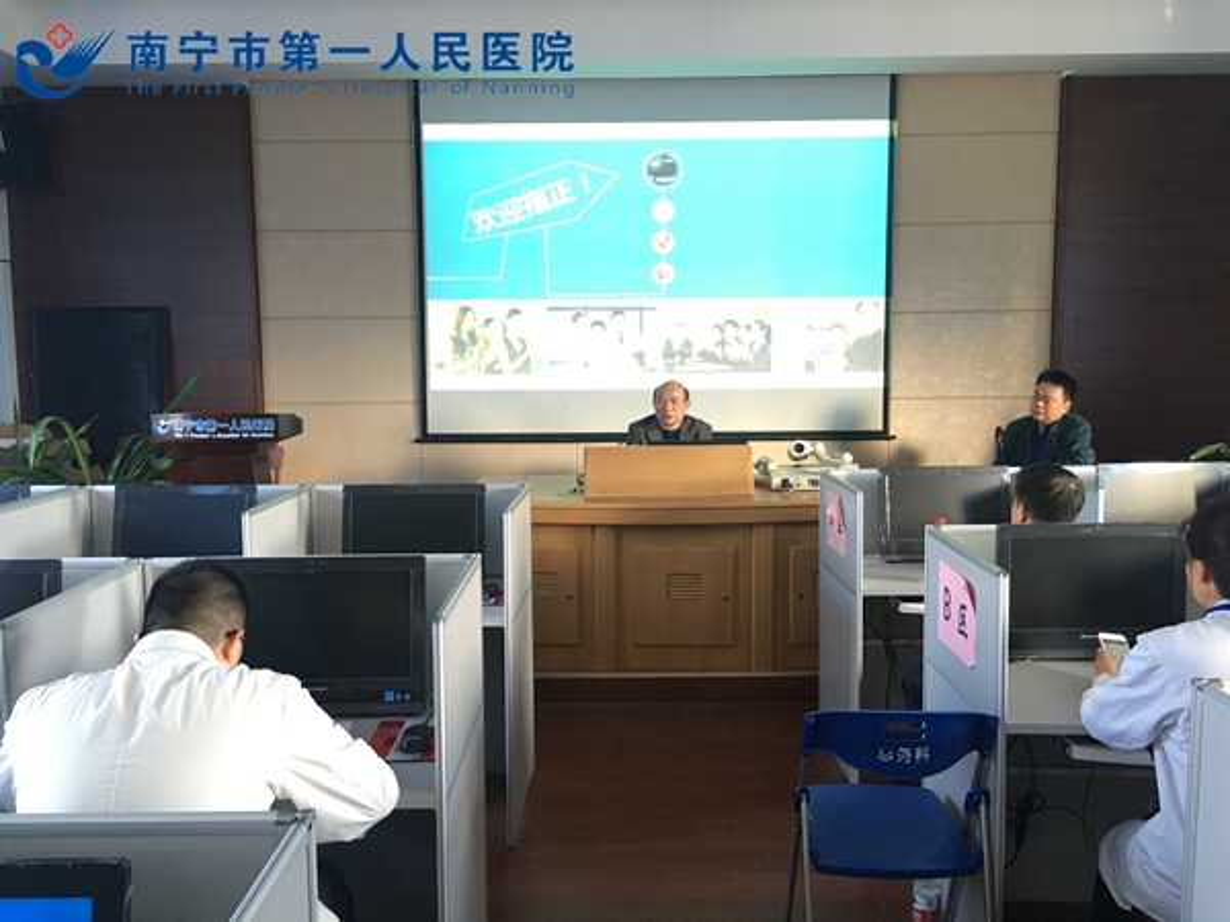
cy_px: 461
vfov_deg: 48.2
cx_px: 615
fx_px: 1030
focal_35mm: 29
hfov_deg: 61.7
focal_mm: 4.15
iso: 64
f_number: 2.2
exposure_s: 1/17
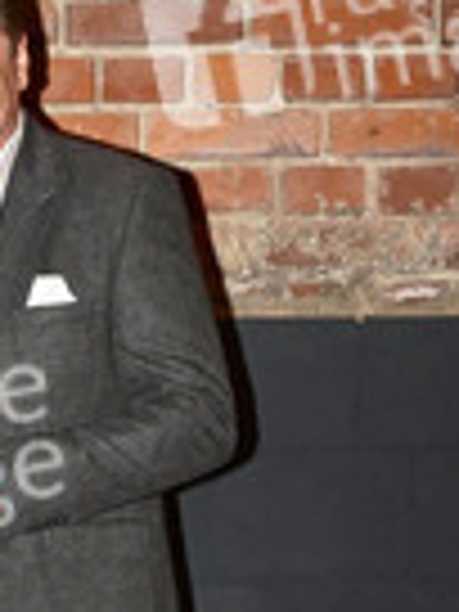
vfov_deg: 21.3
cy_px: 698
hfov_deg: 16.6
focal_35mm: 86
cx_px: -36
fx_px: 1528
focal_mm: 30.5
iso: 2500
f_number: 5.6
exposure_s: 1/200
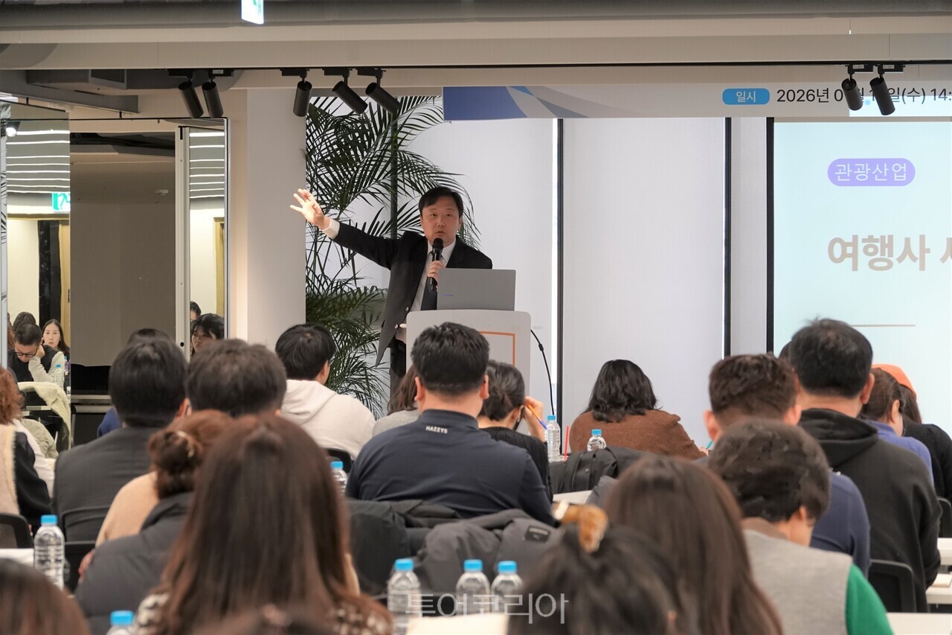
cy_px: 318
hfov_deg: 15.2
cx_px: 476
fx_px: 3569
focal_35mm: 135
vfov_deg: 10.2
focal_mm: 49.51
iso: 800
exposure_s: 1/125
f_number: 4
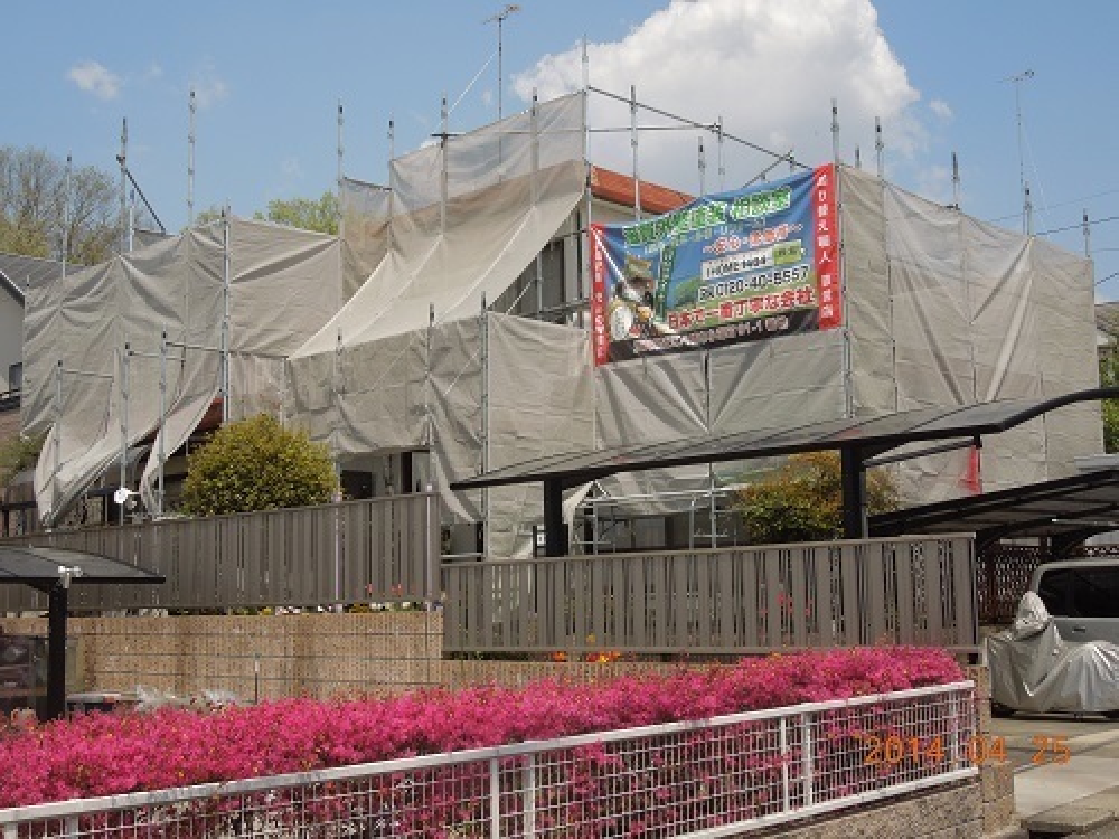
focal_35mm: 43
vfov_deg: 33.6
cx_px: 560
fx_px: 1390
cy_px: 420
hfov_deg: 43.9
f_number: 3.9
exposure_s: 1/1000
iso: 100
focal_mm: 7.8
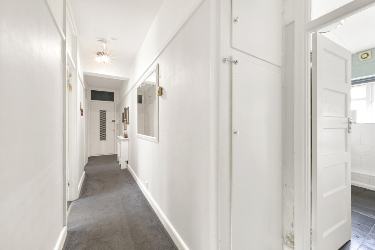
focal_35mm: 14
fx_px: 146
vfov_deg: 81.1
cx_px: 188
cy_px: 125
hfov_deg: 104.3
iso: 200
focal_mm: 14
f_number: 16
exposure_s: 4
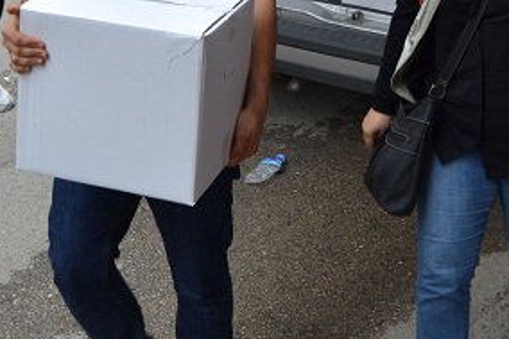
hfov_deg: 29.2
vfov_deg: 19.1
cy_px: -12
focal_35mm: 69
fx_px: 975
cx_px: 298
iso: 160
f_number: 5.6
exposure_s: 1/125
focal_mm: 18
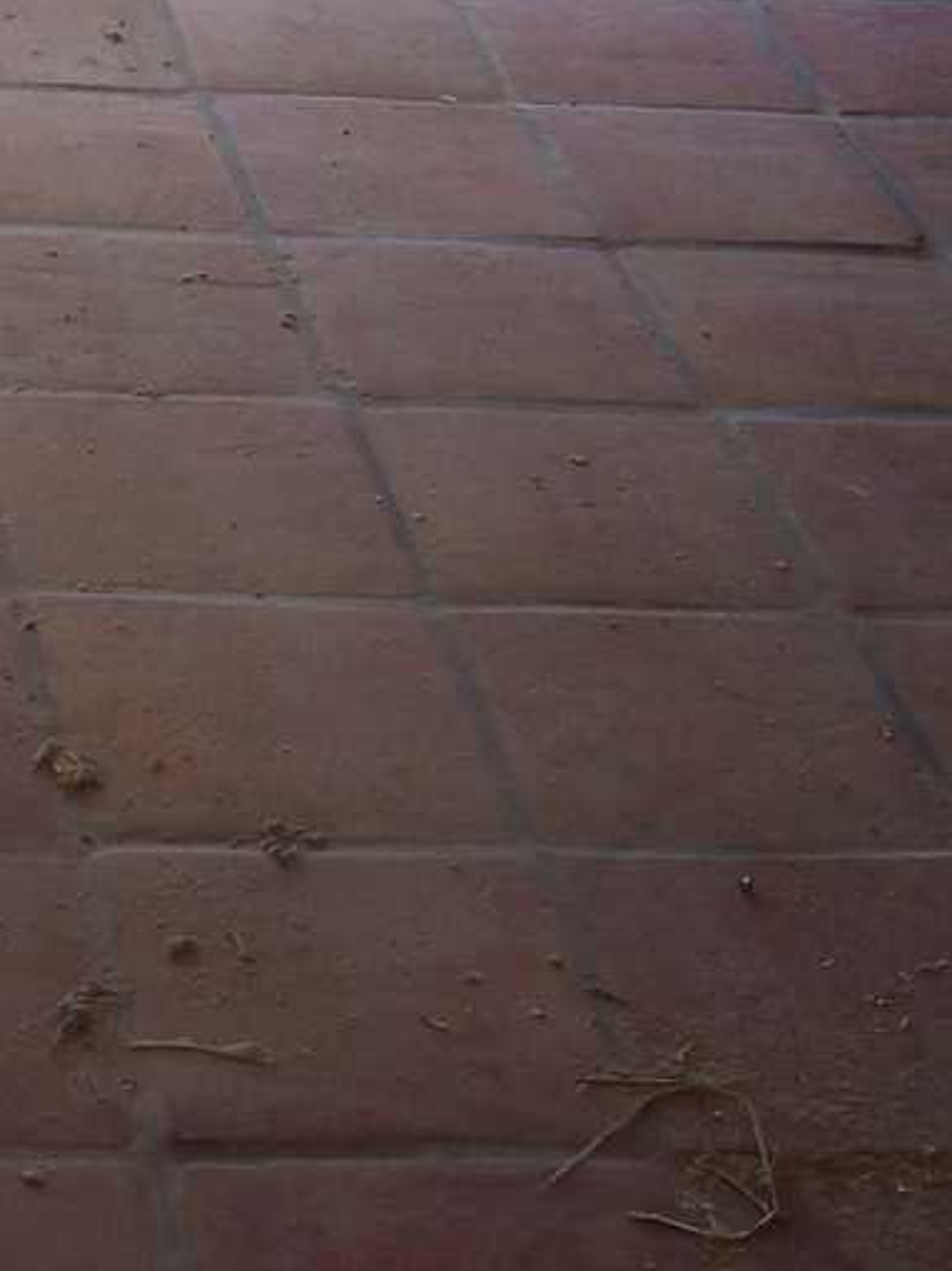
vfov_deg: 19.2
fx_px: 3743
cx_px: -415
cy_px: 364
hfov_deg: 13.7
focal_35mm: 102
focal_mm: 8
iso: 100
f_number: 2.8
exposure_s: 1/60
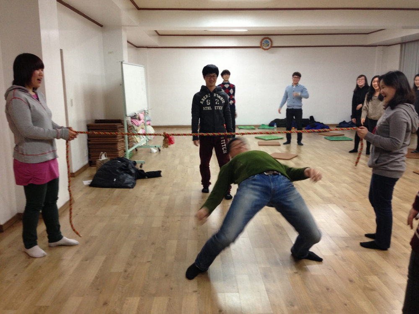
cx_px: 210
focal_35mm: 33
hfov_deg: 55.4
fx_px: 399
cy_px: 157
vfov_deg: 42.9
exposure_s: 1/20
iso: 125
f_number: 2.4
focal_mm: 4.13
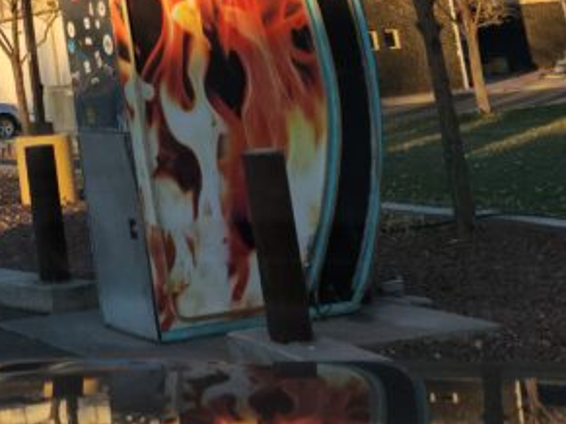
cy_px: -245
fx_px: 1324
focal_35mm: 81
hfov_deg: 22.2
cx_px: -119
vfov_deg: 16.3
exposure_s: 1/401
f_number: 1.8
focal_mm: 5.4
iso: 20
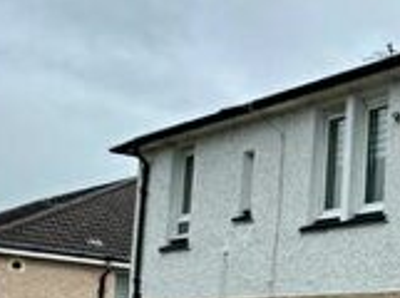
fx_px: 703
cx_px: 716
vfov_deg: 23.1
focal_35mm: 61
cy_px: 289
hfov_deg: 21.3
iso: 50
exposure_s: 1/1506
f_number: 2.2
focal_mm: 2.22
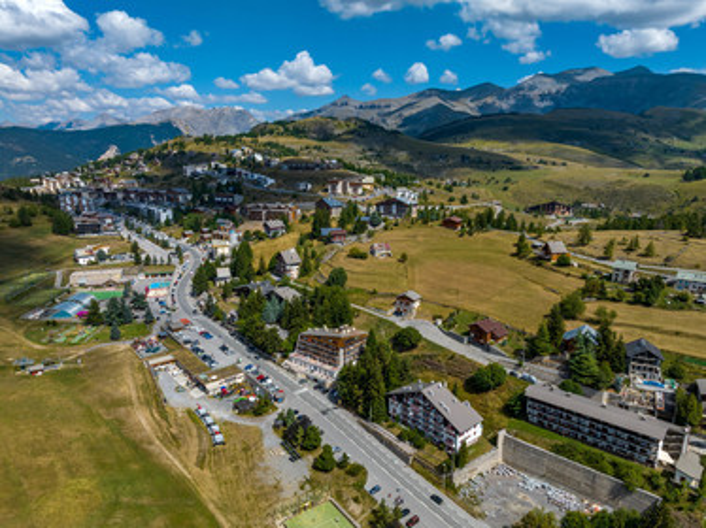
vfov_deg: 56.8
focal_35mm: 24
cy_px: 264
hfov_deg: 71.6
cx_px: 353
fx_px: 489
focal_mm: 12.3
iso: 100
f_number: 9
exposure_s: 1/320
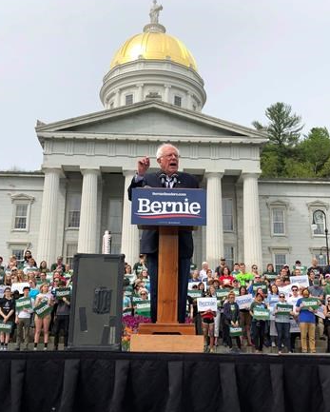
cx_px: 161
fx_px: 500
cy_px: 212
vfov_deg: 44.8
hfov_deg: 36.5
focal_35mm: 41
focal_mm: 3.99
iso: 25
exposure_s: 1/2404
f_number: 1.8
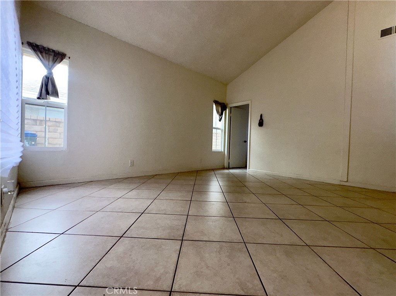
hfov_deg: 102.1
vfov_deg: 85.6
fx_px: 160
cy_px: 148
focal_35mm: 14
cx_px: 198
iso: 64
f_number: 2.2
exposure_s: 1/122
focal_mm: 2.22
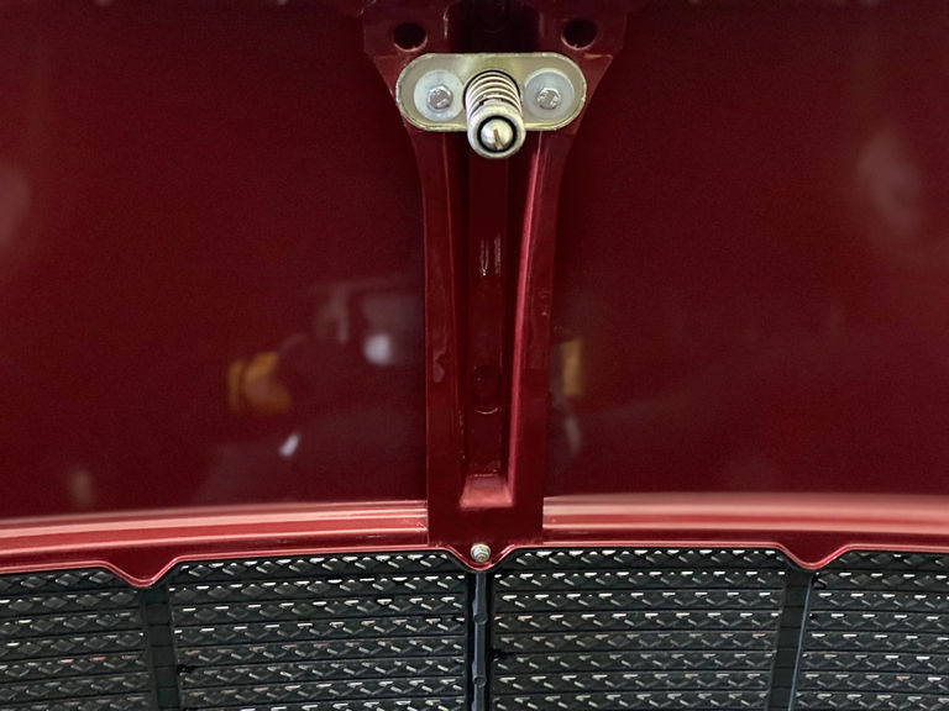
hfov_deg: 36.8
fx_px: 1426
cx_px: 474
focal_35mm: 52
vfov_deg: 28.0
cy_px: 356
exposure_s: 1/15
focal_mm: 6
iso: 1250
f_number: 2
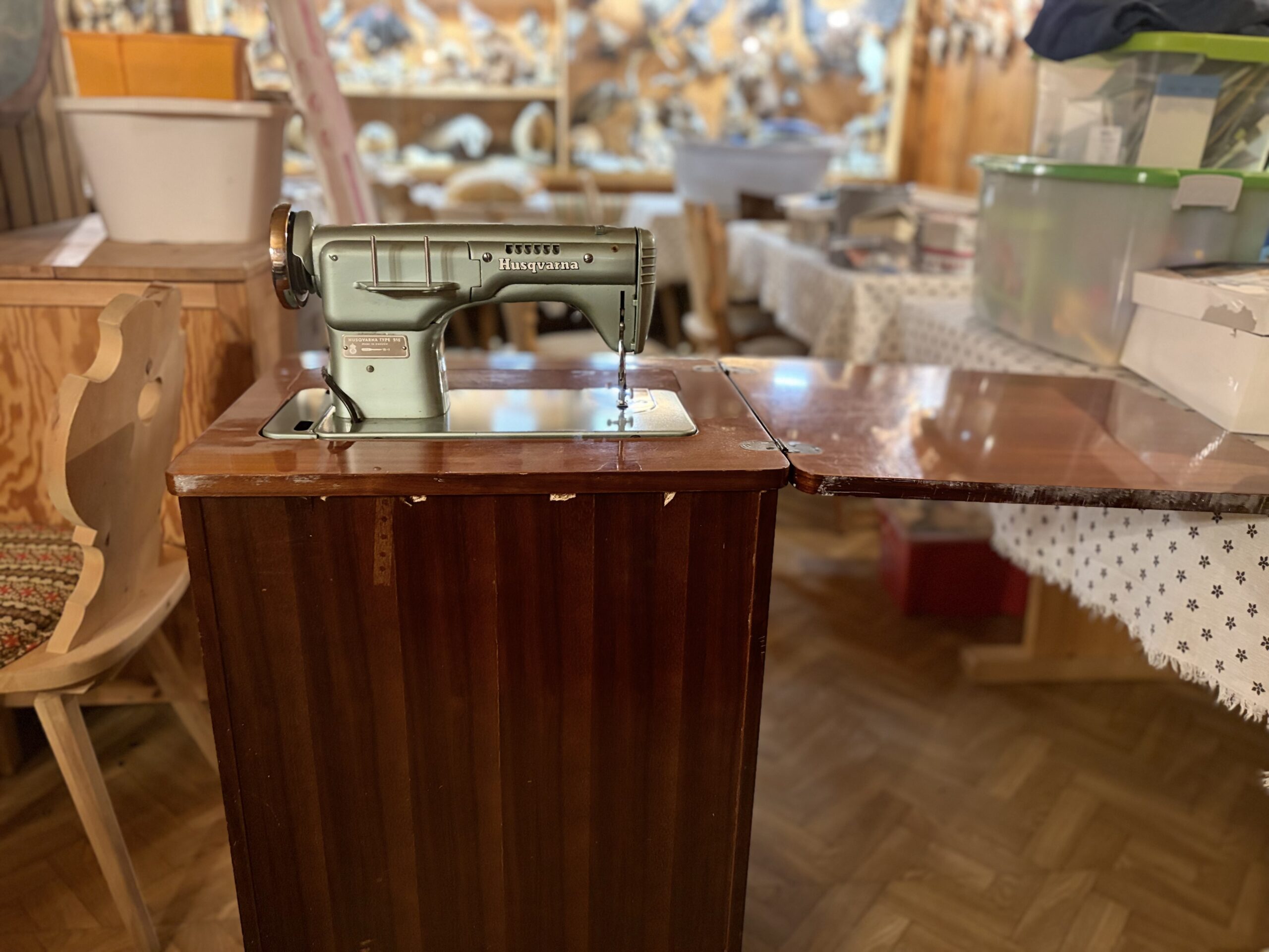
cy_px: 476
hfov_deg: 67.3
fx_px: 953
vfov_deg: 53.1
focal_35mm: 26
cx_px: 634
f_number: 1.6
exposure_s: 1/33
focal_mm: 5.96
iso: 500
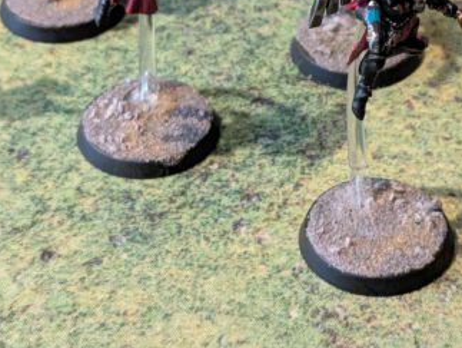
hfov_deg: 17.2
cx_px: 285
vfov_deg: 12.8
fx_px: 1523
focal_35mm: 114
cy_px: -39
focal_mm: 6.81
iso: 1124
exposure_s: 1/20
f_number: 1.85
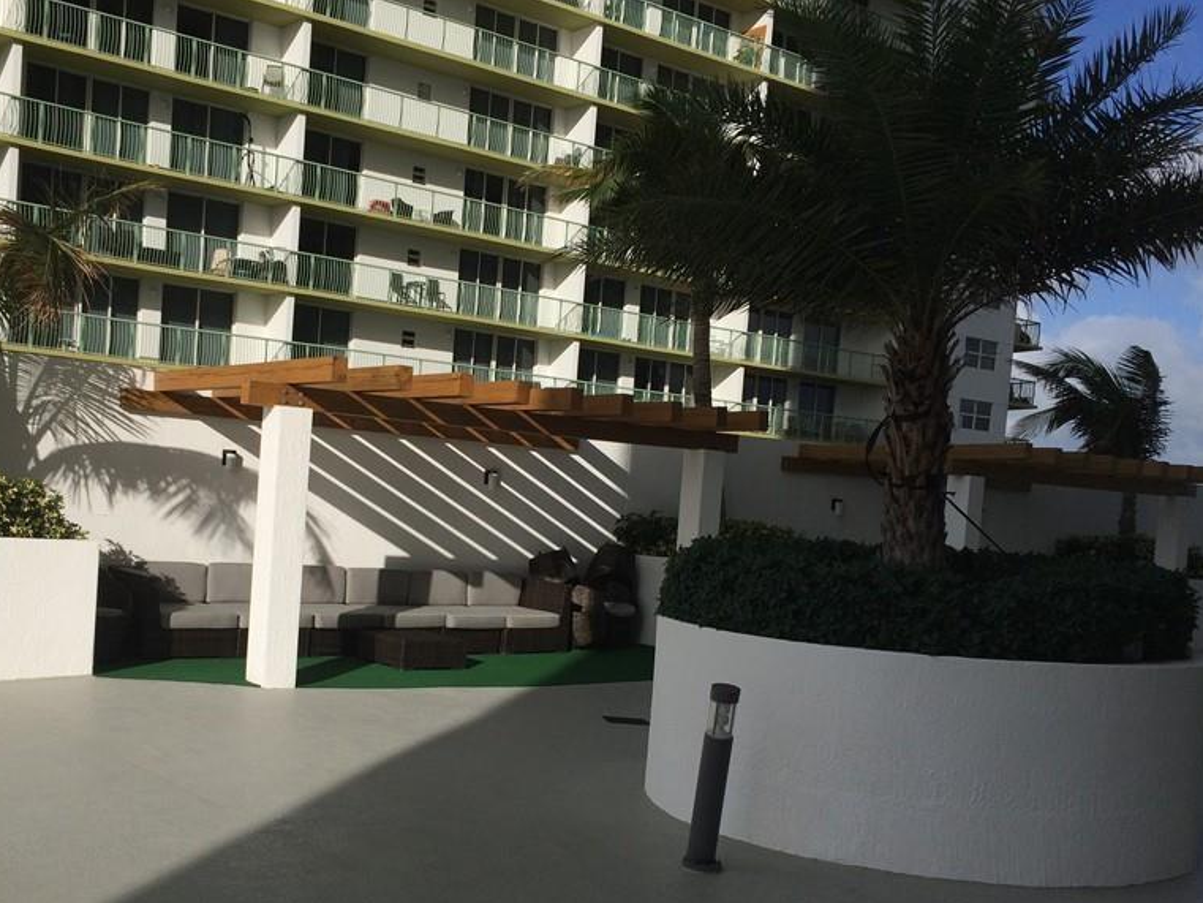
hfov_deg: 47.5
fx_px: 1356
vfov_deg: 36.6
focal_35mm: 39
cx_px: 463
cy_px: 555
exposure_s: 1/4115
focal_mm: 4.15
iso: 32
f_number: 2.2
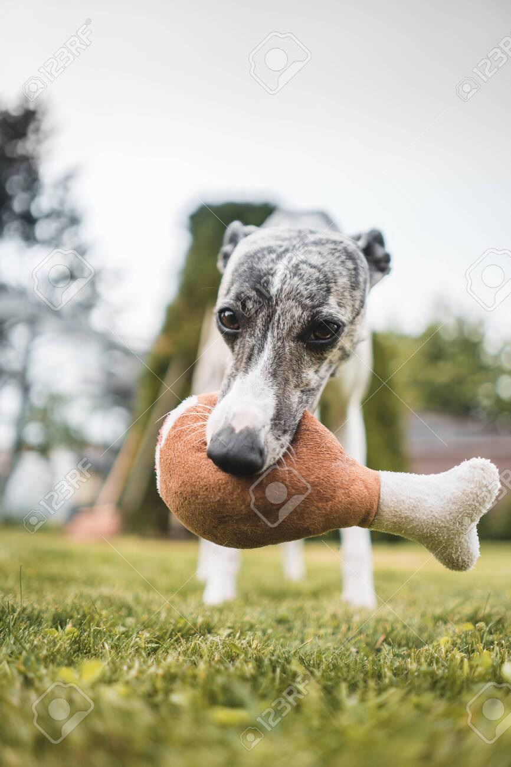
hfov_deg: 46.4
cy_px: 384
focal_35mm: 28
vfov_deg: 65.5
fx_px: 596
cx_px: 256
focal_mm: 28
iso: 100
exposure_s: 1/1600
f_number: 2
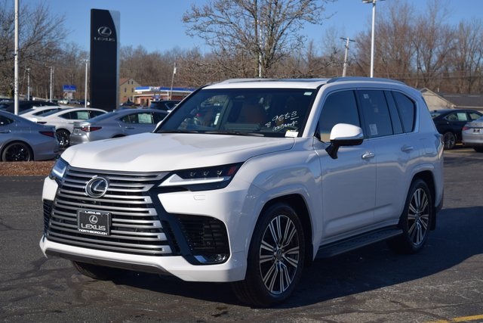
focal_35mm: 60
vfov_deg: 22.6
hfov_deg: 33.4
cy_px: 162
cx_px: 242
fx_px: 805
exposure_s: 1/2000
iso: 200
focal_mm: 40
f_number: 4.8
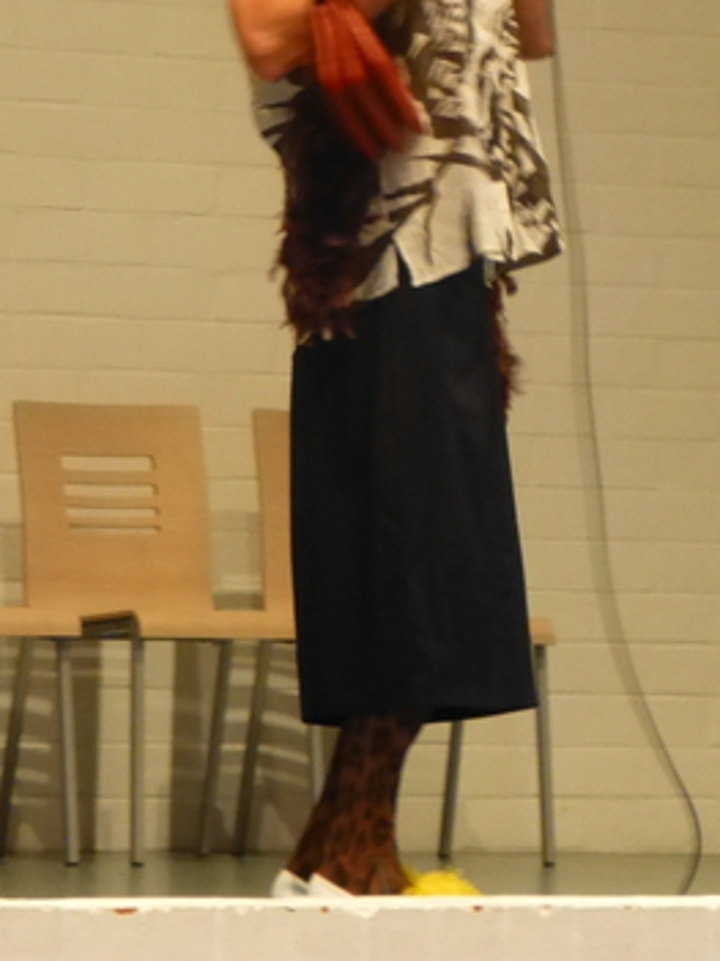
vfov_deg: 6.6
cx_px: 364
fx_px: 8353
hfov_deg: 4.9
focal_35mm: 301
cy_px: 260
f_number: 5.4
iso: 800
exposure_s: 1/6
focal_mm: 31.3
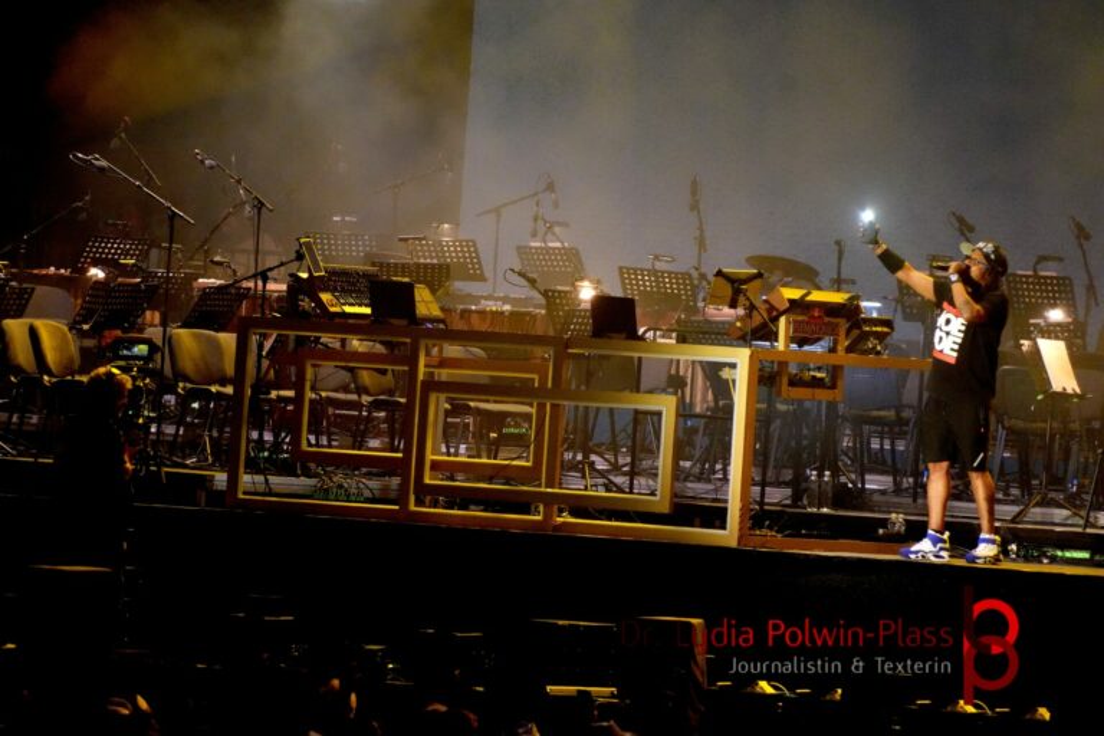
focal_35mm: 450
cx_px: 552
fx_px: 13799
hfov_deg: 4.6
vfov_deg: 3.1
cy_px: 368
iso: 6400
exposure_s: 1/60
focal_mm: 300
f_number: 6.3
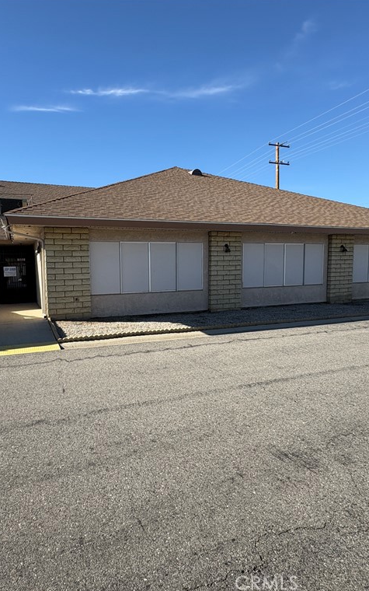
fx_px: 322
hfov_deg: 58.7
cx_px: 132
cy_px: 296
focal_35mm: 20
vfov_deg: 85.1
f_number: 2.2
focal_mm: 2.22
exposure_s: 1/1034
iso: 40
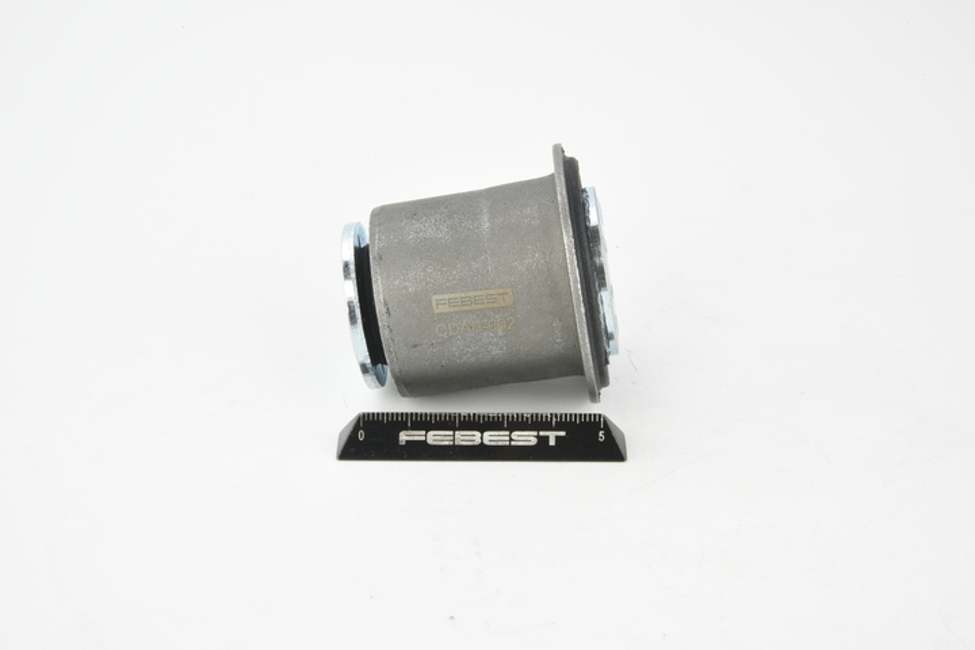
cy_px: 325
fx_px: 1625
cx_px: 488
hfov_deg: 33.4
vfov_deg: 22.6
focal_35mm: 60
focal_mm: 60
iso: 100
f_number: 32
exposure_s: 1/2.5
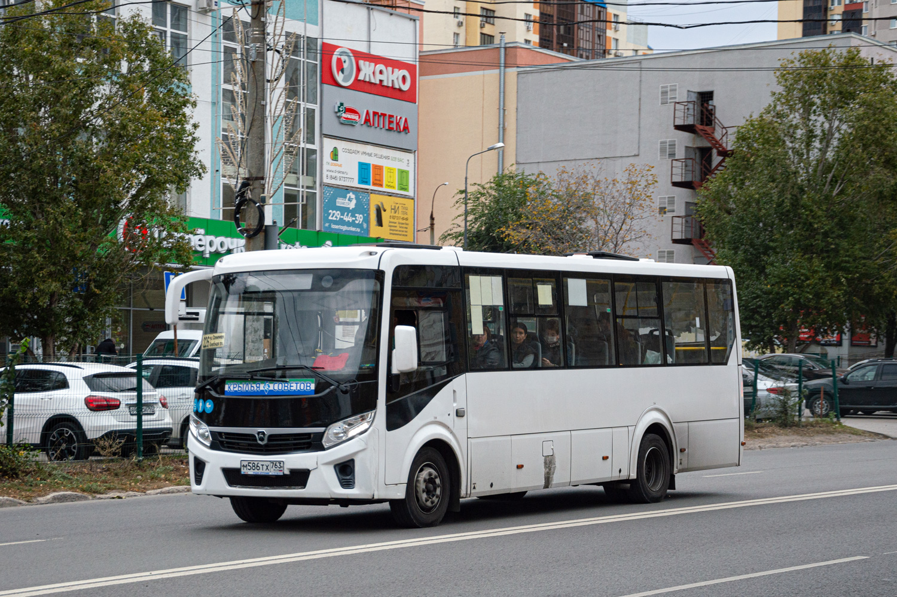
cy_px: 298
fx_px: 1680
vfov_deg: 20.1
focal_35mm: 68
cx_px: 448
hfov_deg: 29.9
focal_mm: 45
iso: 200
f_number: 5.6
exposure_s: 1/400
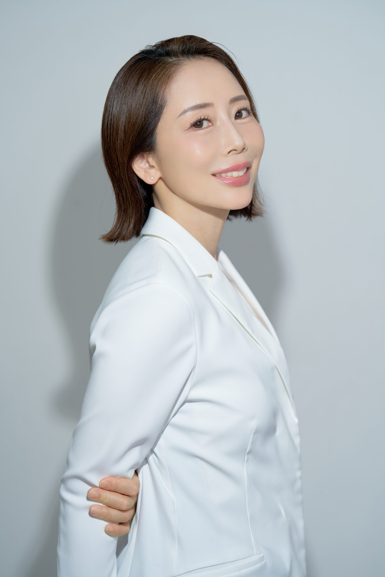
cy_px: 288
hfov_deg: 10.2
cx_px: 192
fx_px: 2165
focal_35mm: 135
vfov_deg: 15.2
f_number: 3.5
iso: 100
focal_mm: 135
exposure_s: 1/200
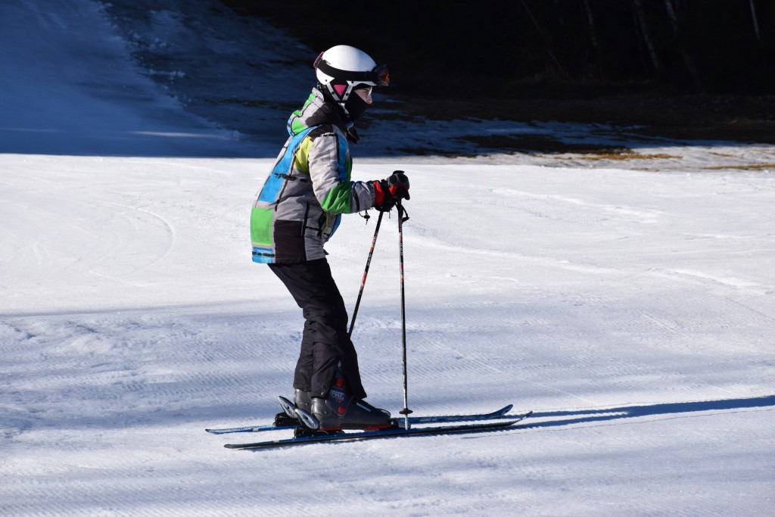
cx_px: 388
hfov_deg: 12.2
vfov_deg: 8.2
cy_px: 258
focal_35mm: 168
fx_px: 3617
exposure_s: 1/500
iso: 200
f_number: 11
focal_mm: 112
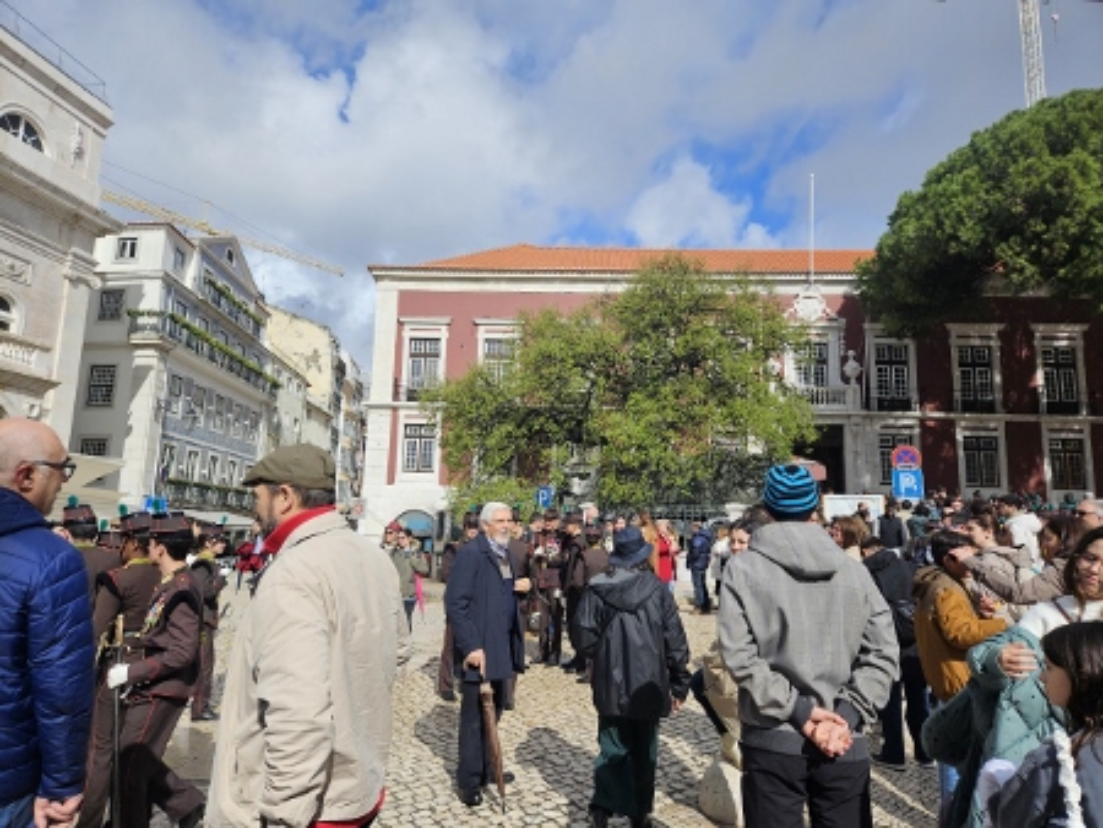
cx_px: 552
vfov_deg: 58.9
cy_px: 414
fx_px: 733
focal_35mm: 23
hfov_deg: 73.9
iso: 25
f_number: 1.8
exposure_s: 1/2404
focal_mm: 5.4
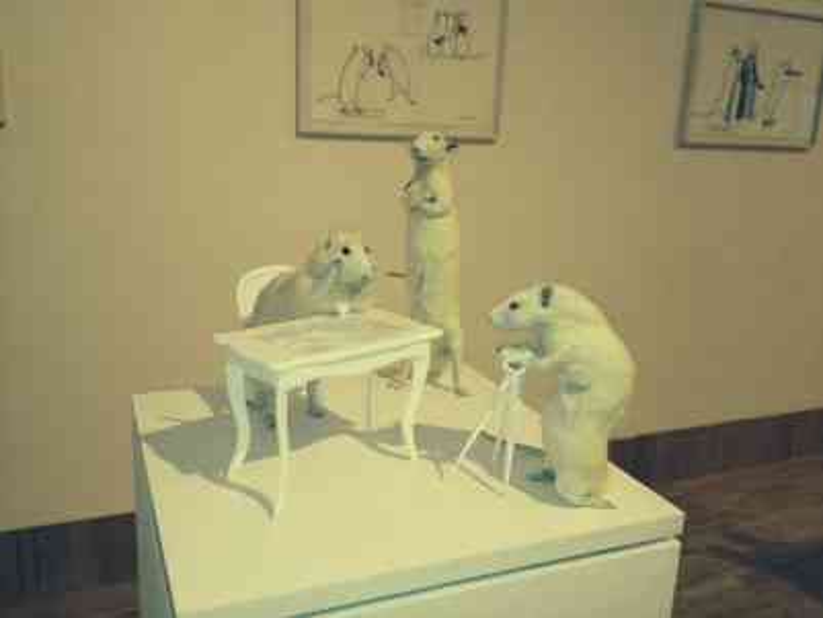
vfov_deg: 40.7
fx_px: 832
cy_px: 309
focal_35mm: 35
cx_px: 412
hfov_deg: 52.6
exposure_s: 1/60
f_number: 2.4
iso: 50
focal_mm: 4.28
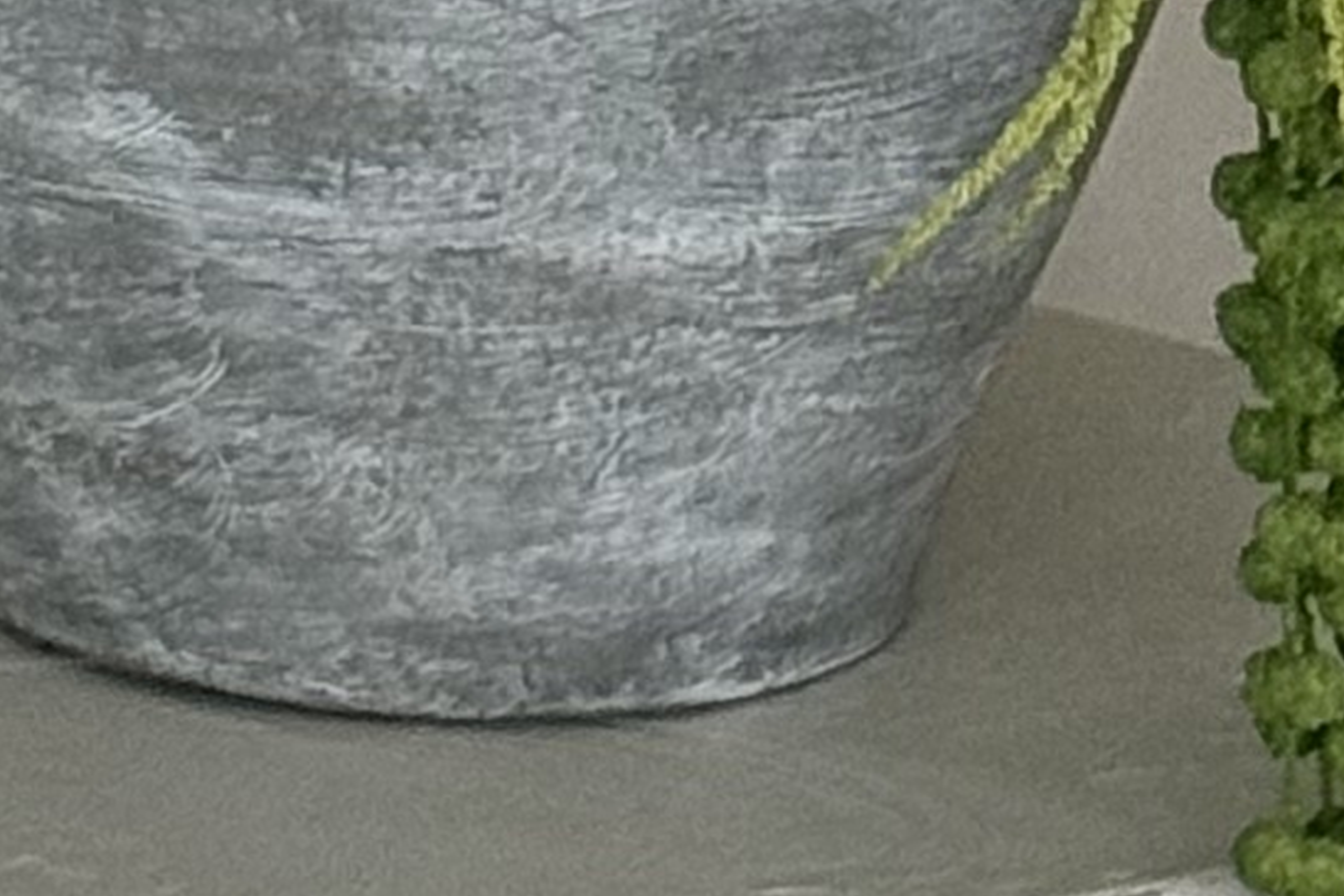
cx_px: -576
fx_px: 13775
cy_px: -2905
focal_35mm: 369
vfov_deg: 3.5
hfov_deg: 5.5
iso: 250
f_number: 1.78
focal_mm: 6.76
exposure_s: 1/50
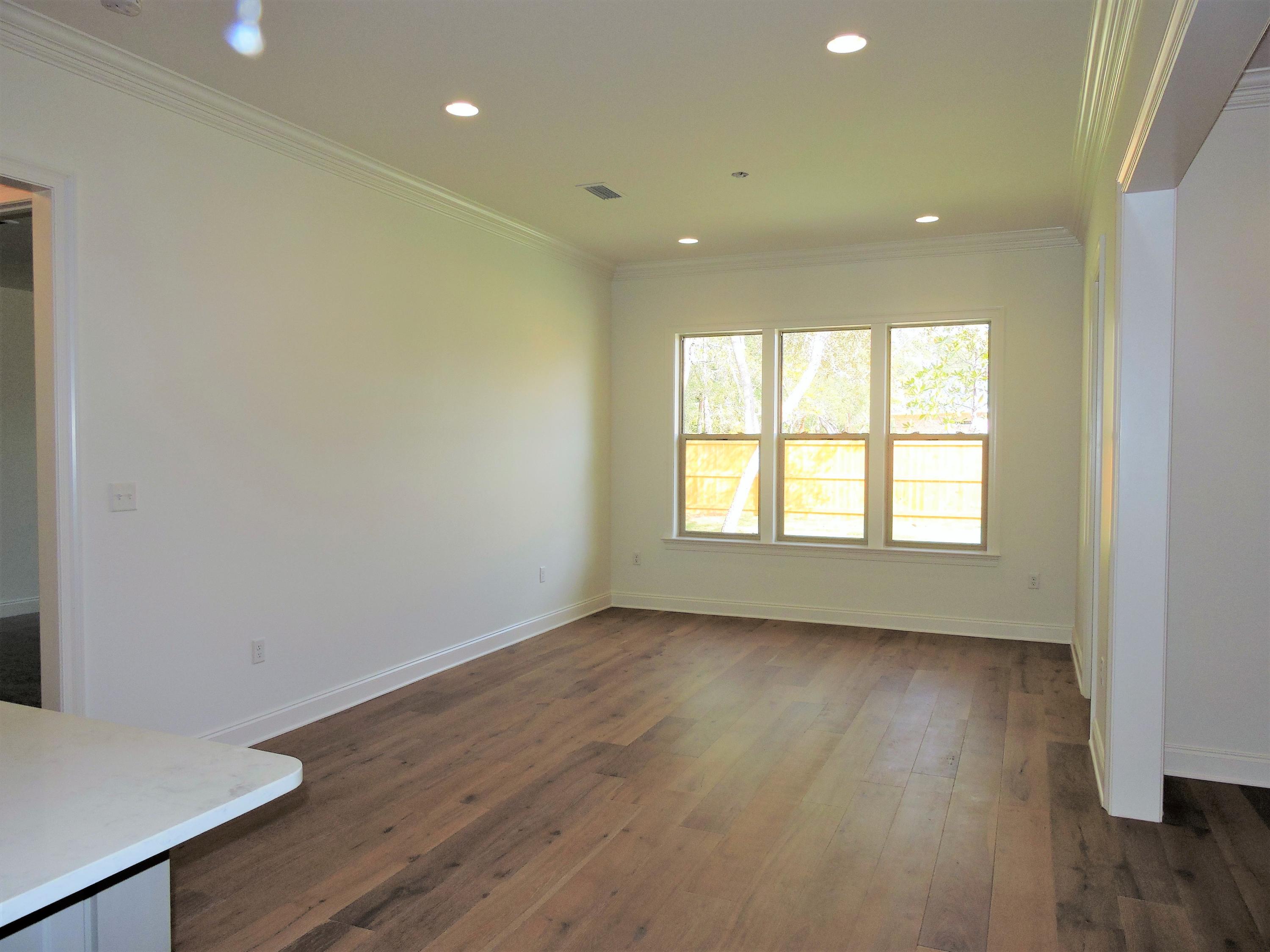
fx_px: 881
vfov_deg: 56.8
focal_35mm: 24
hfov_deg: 71.6
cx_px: 635
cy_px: 476
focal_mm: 4.3
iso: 100
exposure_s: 1/100
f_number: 3.3
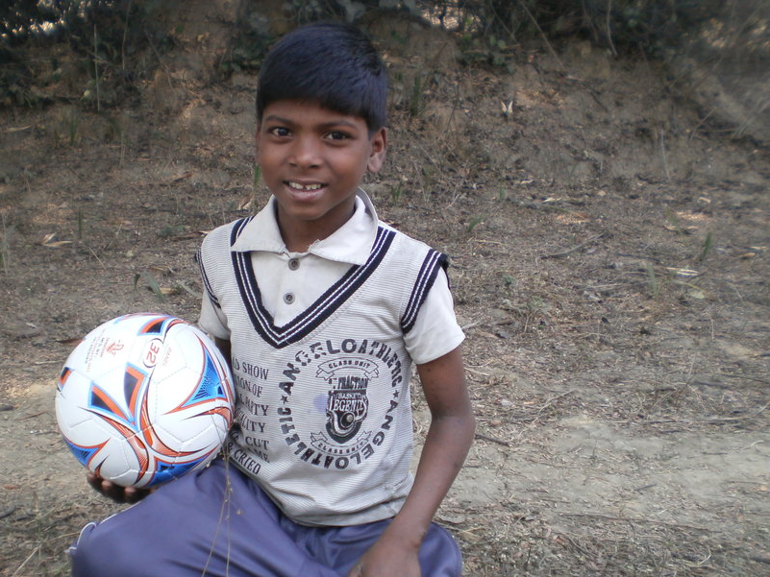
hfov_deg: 41.0
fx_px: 1023
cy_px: 339
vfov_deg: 31.5
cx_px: 309
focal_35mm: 46
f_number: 3.1
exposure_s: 1/160
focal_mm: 6.3
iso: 100
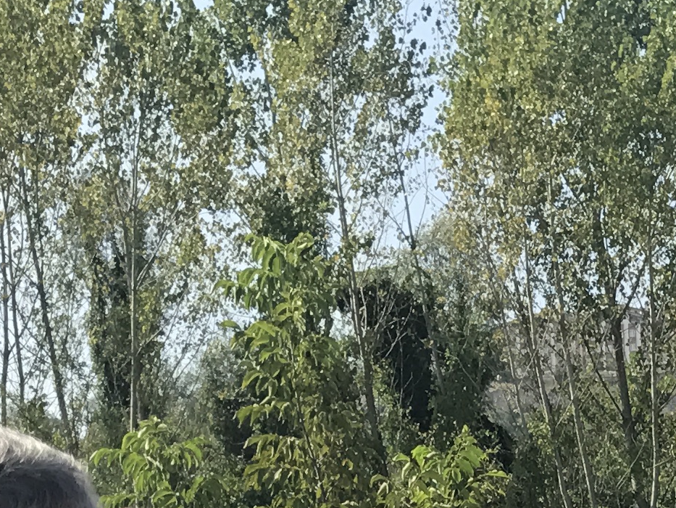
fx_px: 2363
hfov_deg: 15.4
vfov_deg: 11.0
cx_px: 917
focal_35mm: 121
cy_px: 1046
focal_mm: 3.99
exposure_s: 1/1330
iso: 20
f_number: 1.8
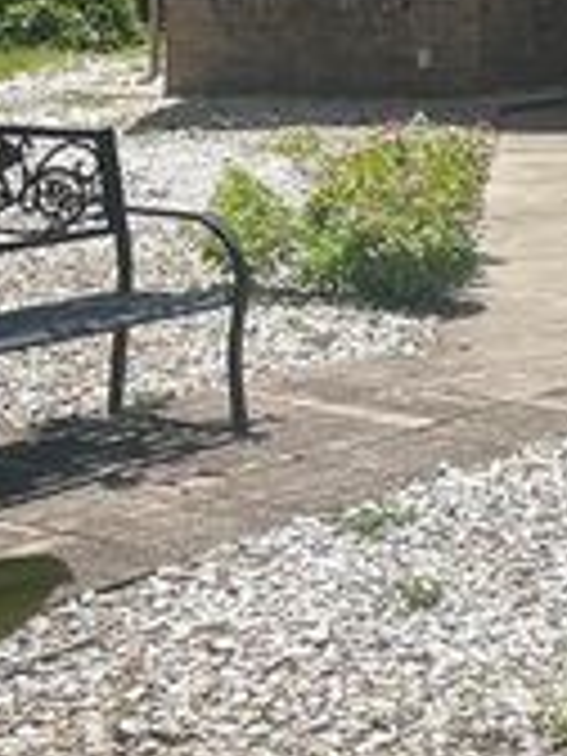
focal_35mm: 103
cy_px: 61
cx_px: 1076
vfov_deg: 18.7
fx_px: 2249
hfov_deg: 12.8
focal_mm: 5.1
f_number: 1.6
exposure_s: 1/3311
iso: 50
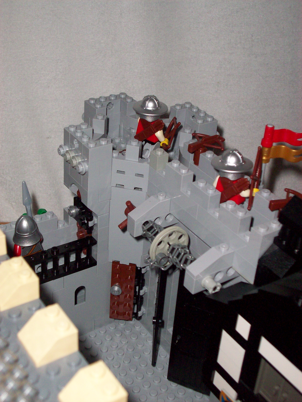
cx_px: 151
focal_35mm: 54
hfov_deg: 27.0
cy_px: 201
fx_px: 628
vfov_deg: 35.5
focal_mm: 9
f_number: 3.4
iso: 160
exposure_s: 1/80.7
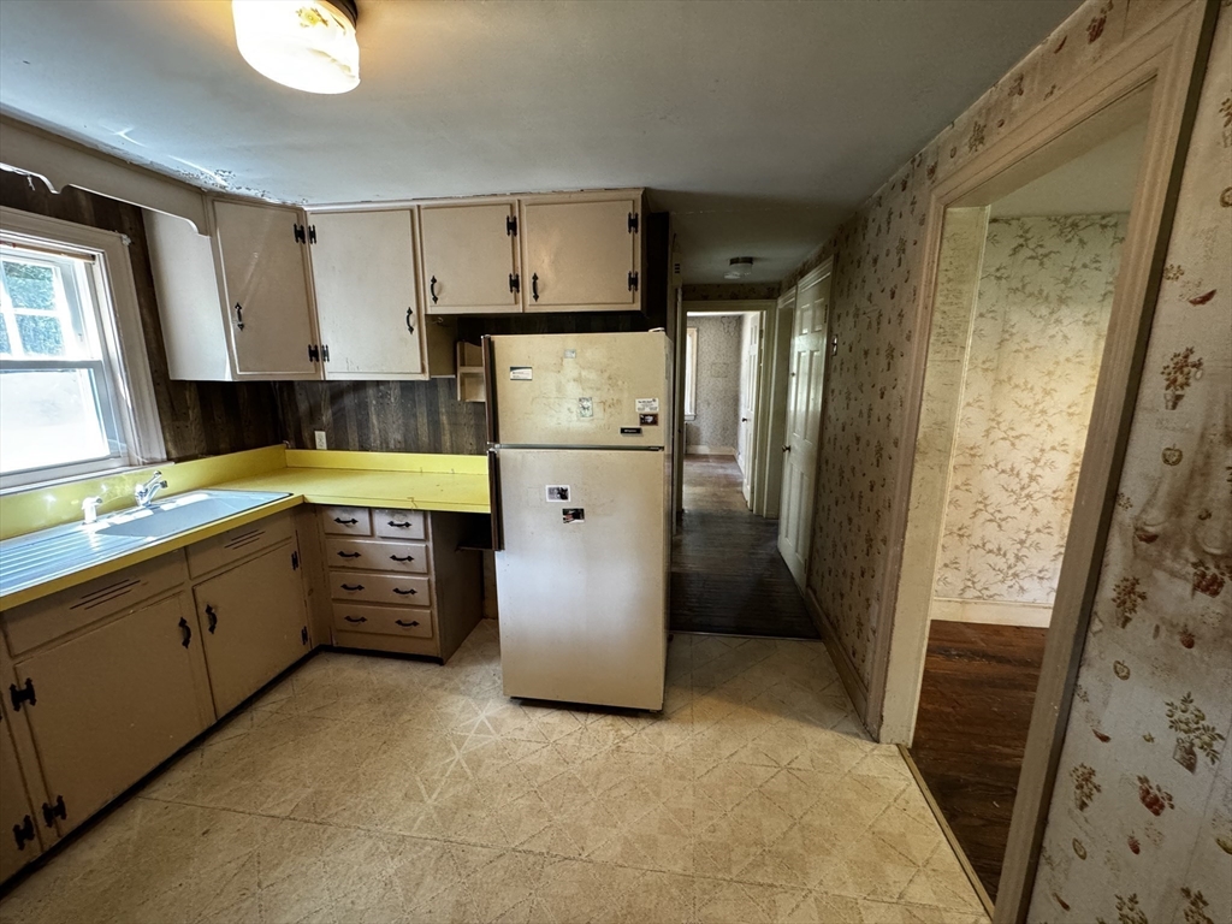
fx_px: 498
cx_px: 616
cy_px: 462
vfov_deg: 85.7
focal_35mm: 14
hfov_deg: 102.1
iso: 640
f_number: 2.2
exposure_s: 1/60
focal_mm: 2.22
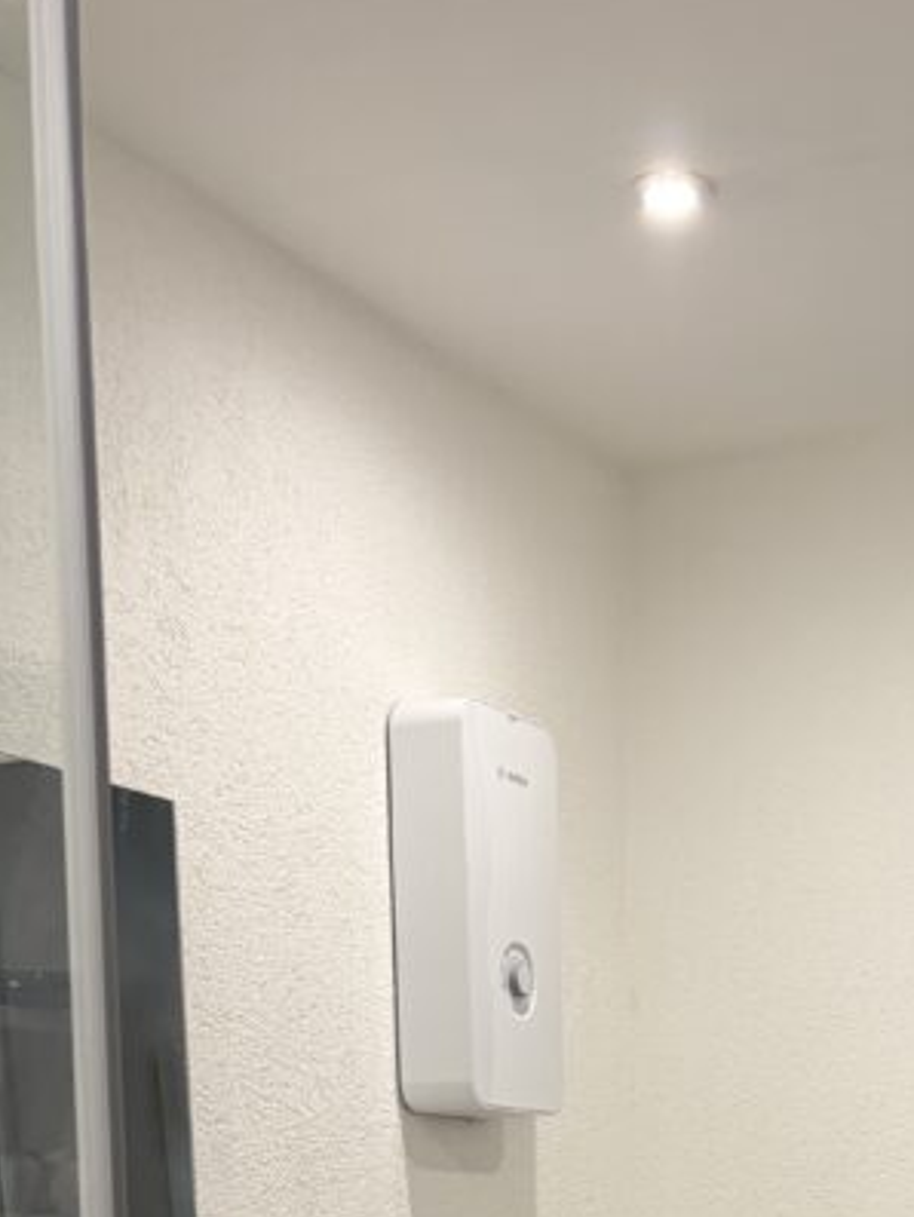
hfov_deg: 21.6
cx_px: 782
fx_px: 2357
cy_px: 1499
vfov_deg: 25.6
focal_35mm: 67
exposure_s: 1/60
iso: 160
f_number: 1.6
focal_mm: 5.96
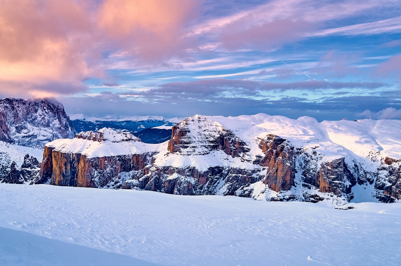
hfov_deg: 67.4
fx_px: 300
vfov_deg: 47.8
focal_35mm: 27
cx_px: 200
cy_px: 133
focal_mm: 18
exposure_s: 1/640
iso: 200
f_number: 7.1
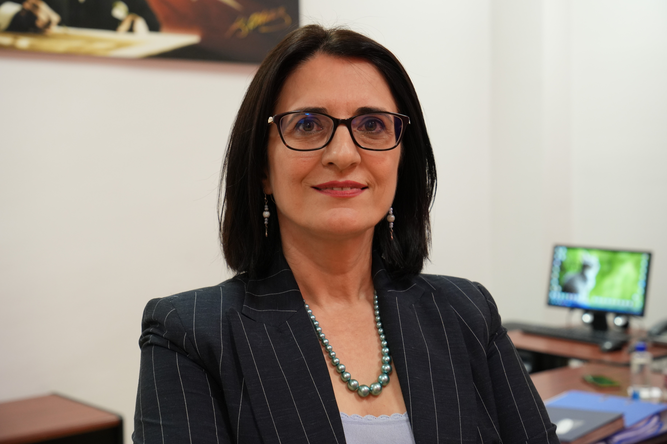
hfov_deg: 35.6
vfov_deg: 24.2
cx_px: 334
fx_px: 1037
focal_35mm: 56
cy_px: 222
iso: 2500
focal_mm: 56
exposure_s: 1/60
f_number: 5.6
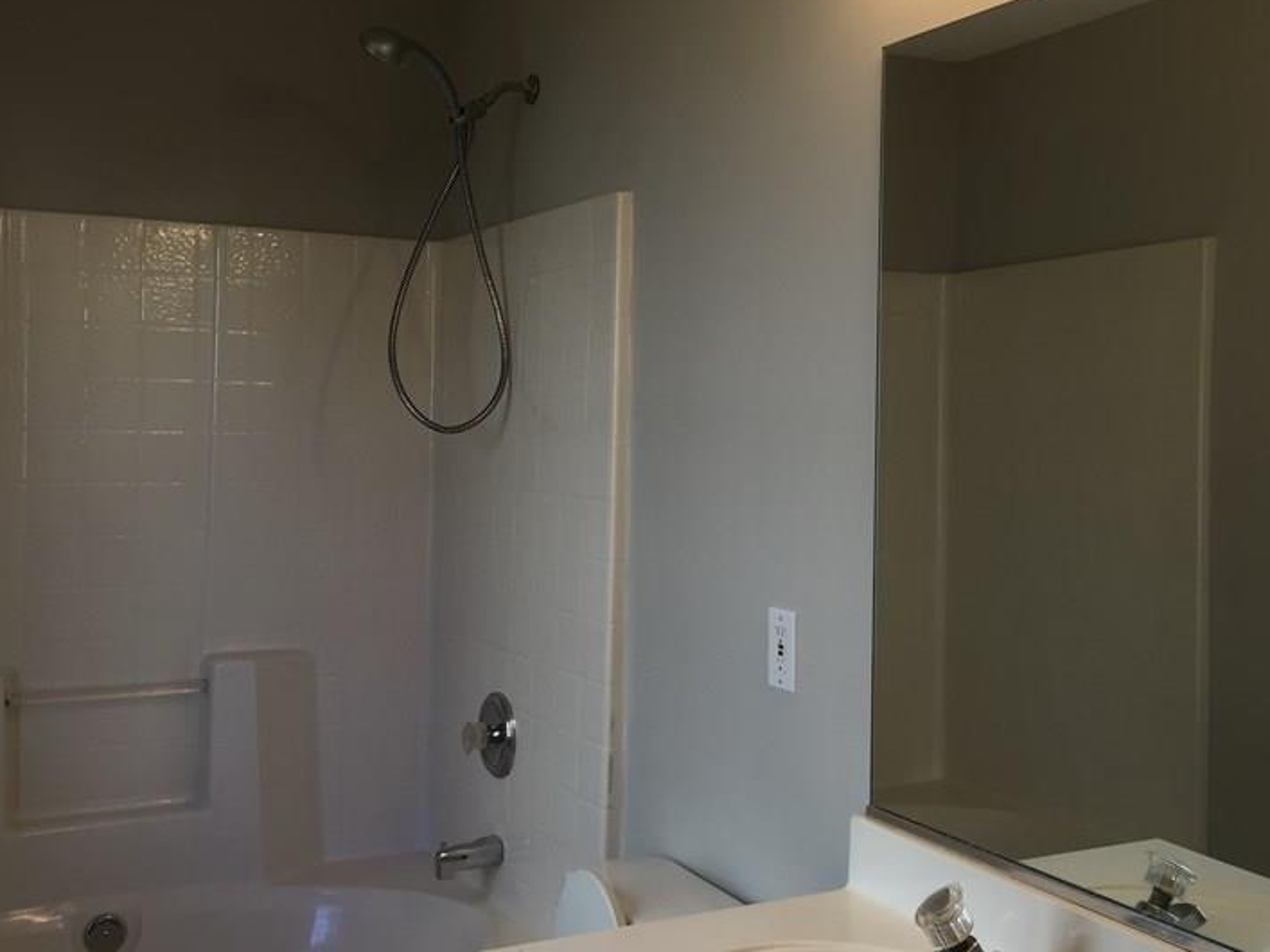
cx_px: 760
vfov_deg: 34.3
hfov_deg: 44.6
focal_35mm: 42
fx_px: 1541
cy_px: 463
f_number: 2.2
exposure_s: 1/120
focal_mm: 4.15
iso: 32
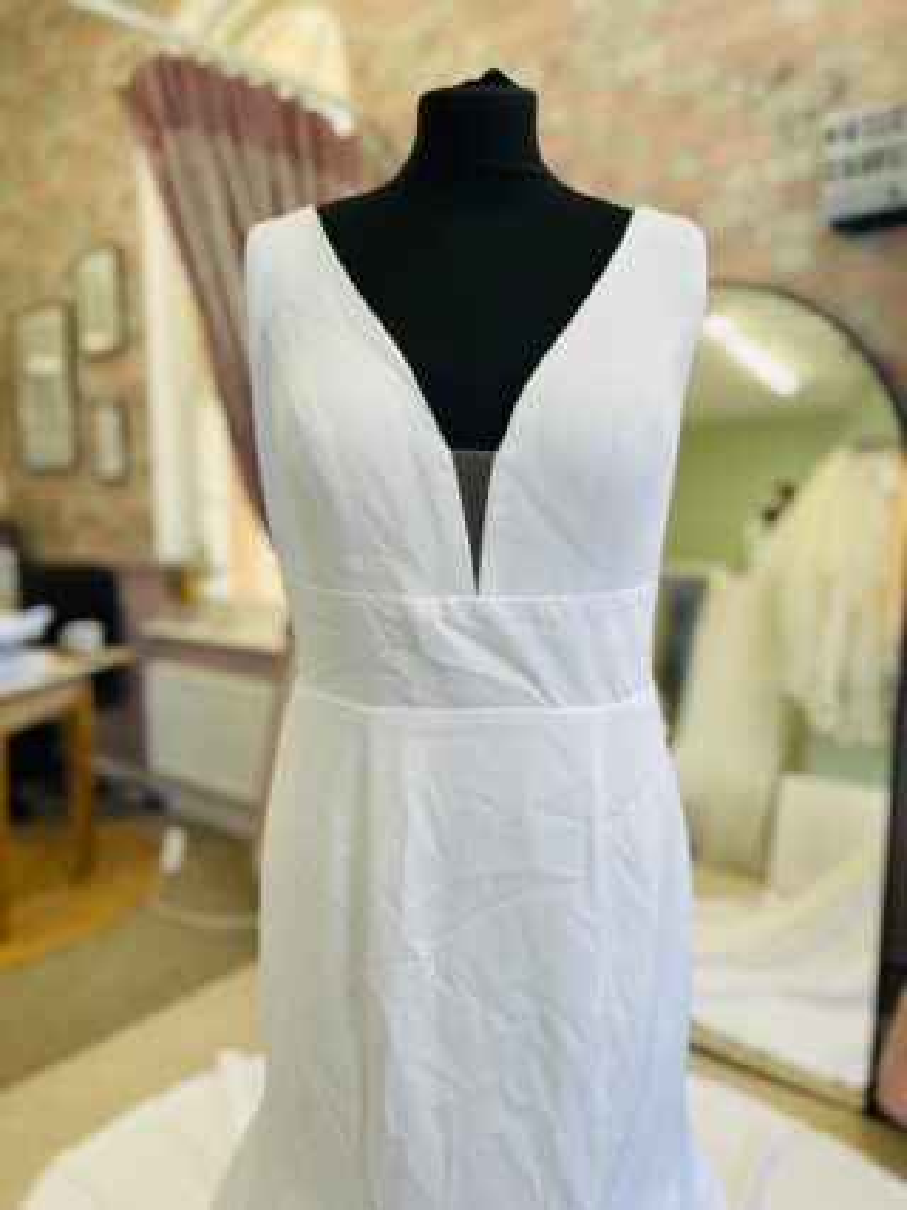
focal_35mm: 26
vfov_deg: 67.3
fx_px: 909
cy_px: 605
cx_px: 454
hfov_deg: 53.0
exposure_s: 1/121
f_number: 1.6
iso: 40
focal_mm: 5.1
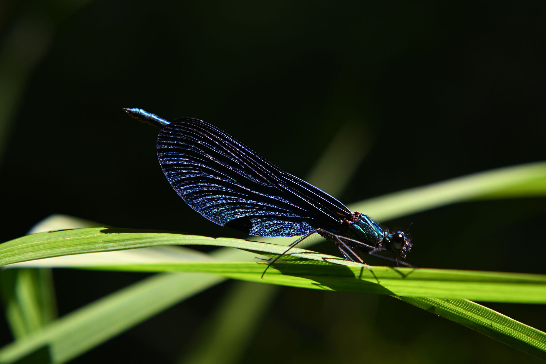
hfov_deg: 20.4
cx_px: 273
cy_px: 182
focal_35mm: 100
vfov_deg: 13.7
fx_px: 1517
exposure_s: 1/500
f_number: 8
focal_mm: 100
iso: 400
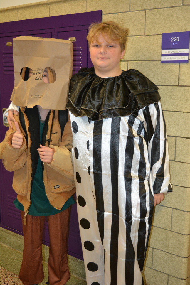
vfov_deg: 41.1
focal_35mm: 48
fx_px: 380
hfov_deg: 28.1
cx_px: 95
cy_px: 142
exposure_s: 1/60
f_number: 4.5
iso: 1400
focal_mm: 32
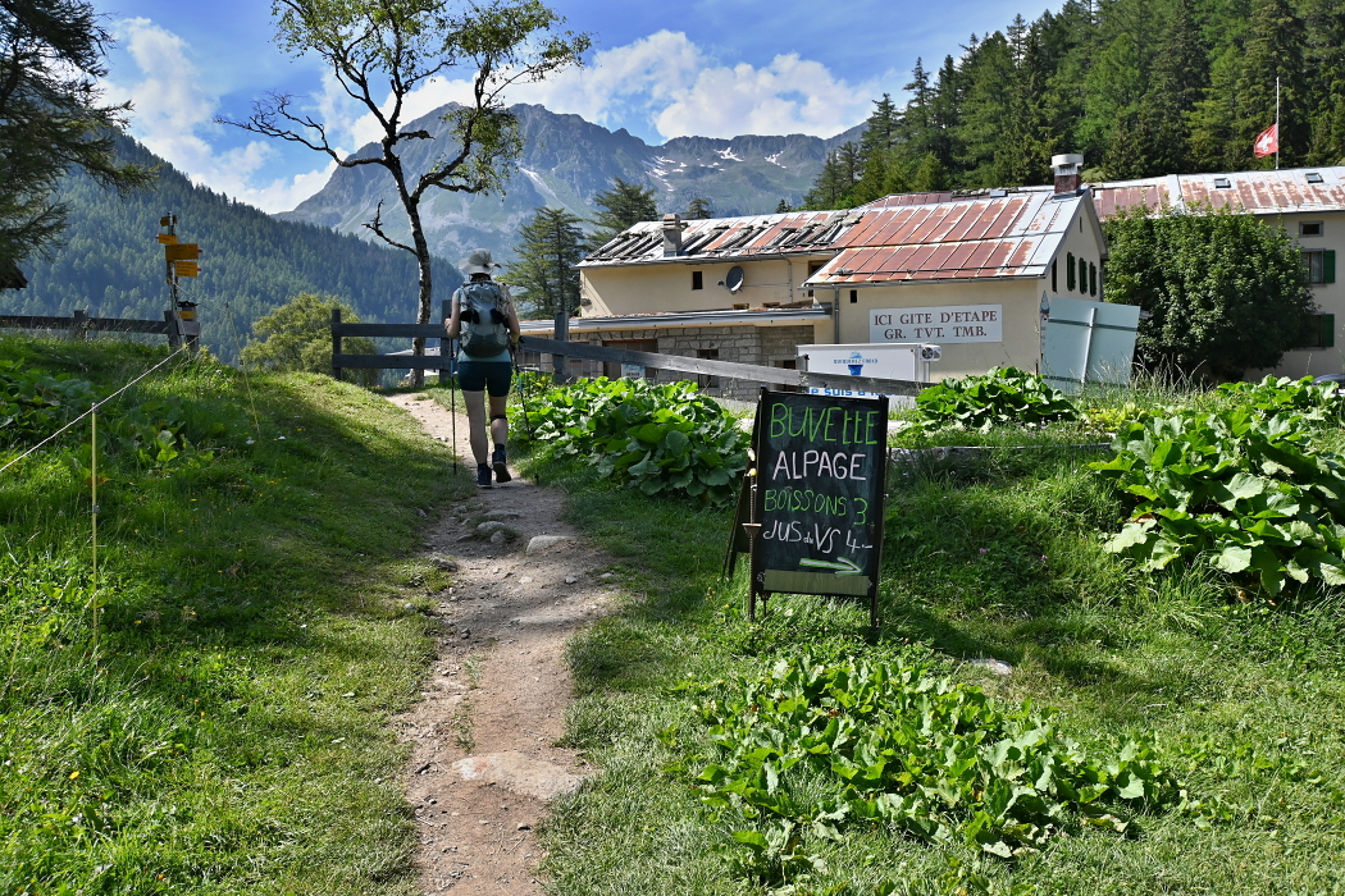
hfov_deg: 56.1
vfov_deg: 39.1
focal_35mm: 34
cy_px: 448
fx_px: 1261
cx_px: 672
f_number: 9
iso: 200
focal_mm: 22.5
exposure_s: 1/320
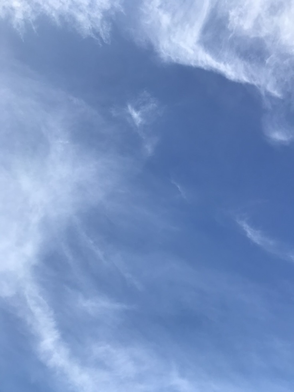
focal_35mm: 28
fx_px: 317
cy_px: 196
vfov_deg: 63.4
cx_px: 147
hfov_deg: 49.8
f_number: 1.8
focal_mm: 3.99
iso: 20
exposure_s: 1/1842
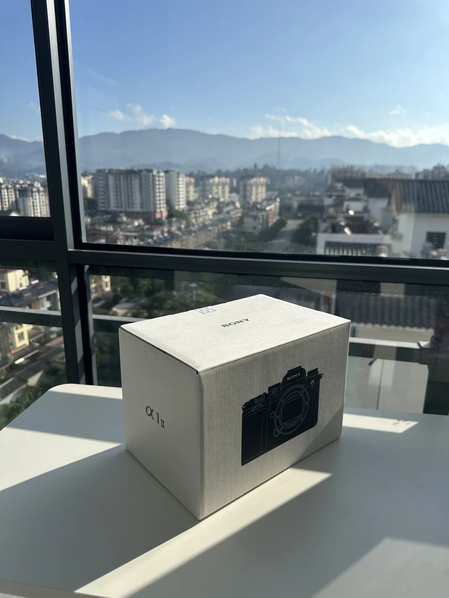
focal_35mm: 24
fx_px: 415
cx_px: 224
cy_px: 299
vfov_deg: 71.6
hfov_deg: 56.8
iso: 80
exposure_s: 1/5263
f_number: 1.78
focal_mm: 6.86
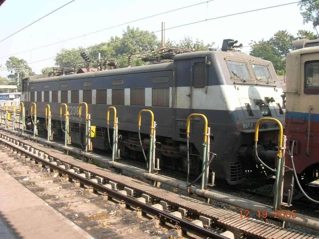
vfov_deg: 41.8
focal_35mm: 34
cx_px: 160
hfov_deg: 54.0
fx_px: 313
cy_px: 120
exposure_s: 1/114
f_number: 4.9
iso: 50
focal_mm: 5.7
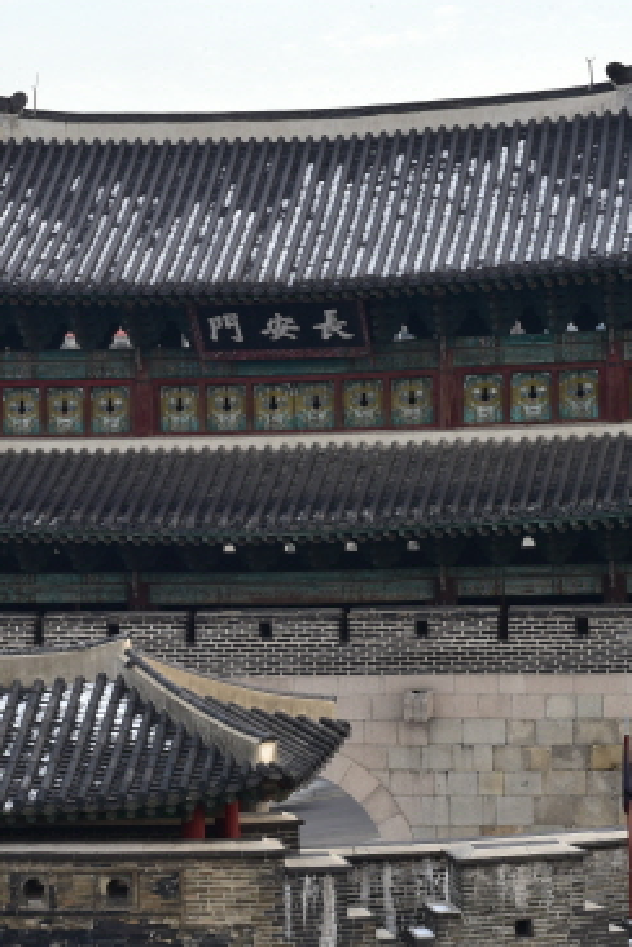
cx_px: 158
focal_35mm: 134
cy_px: 567
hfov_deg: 10.2
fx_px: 3528
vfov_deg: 15.3
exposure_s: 1/3
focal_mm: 70
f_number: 22
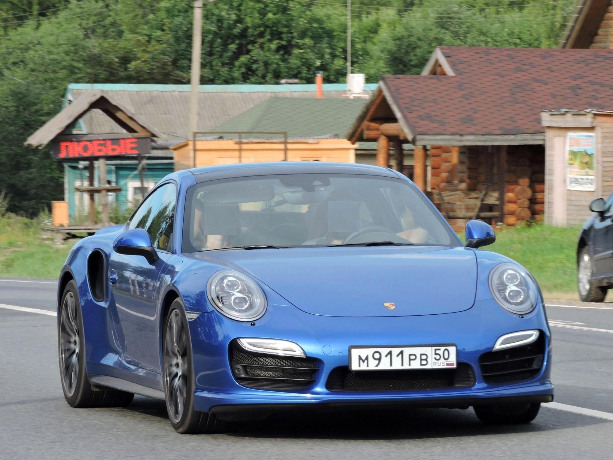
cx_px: 306
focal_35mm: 270
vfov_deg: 5.5
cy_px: 230
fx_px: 4781
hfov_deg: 7.3
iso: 100
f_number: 5.5
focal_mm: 48.4
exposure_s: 1/200
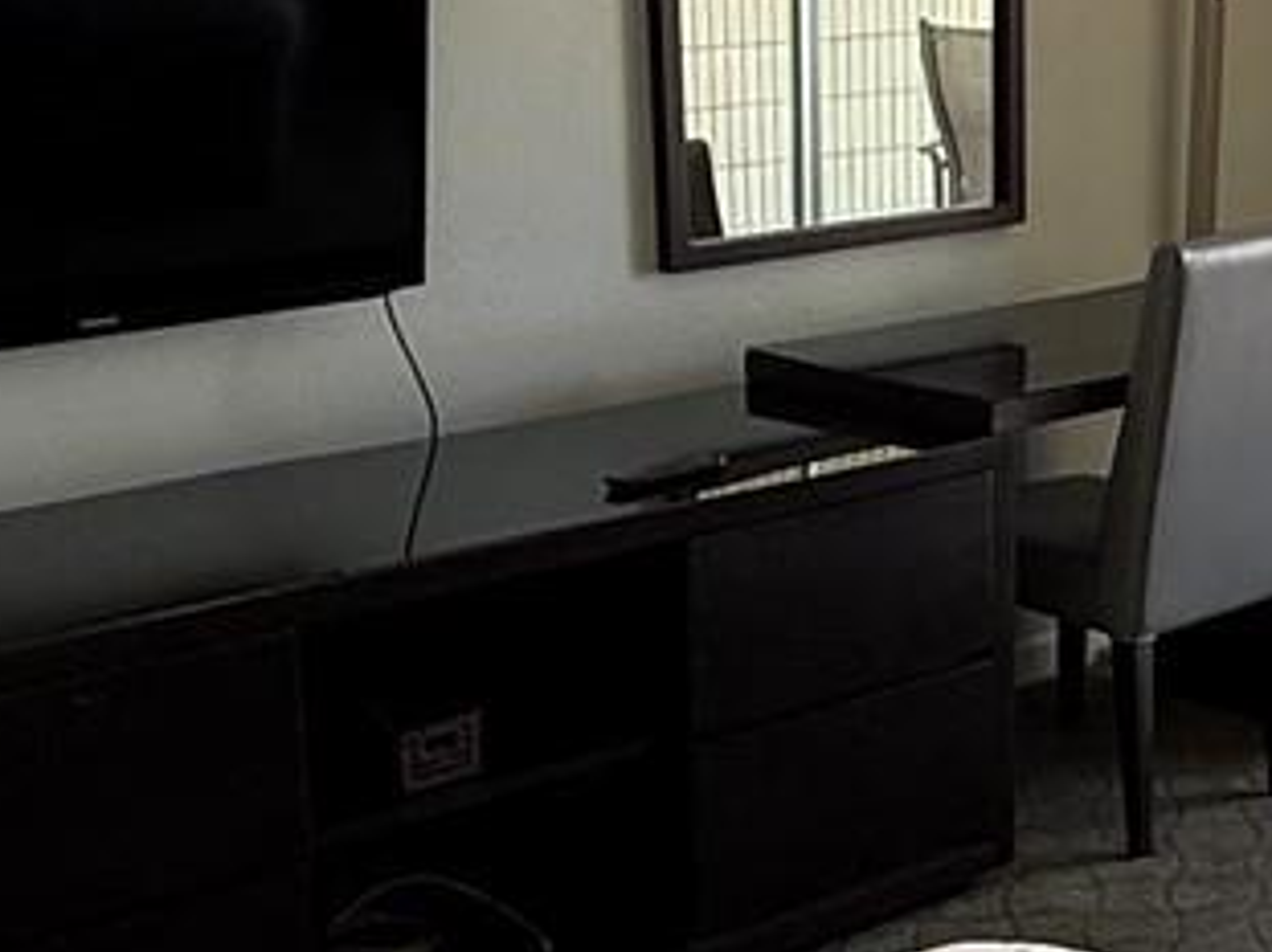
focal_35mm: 72
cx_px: 1178
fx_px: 2645
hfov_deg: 26.0
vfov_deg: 20.4
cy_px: 535
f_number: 2.2
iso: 80
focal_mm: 2.22
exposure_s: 1/99
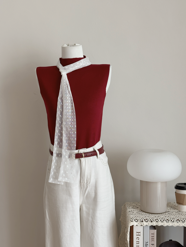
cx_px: 93
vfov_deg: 39.7
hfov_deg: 30.3
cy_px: 124
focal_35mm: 48
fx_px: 344
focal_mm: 6.86
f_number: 1.78
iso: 80
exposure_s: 1/89
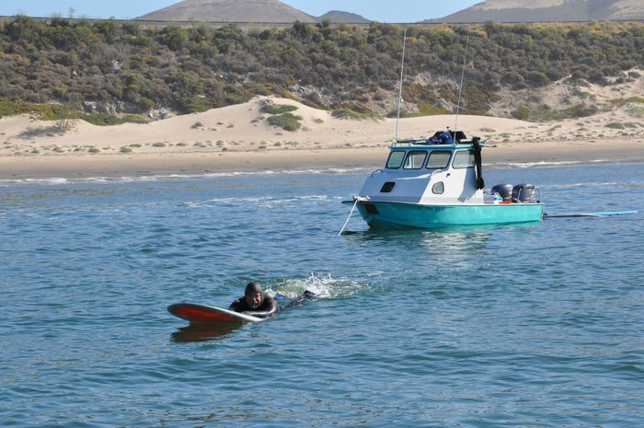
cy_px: 214
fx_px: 1876
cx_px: 322
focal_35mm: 105
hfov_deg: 19.5
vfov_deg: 13.0
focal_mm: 70
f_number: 11
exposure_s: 1/2000
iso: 1600
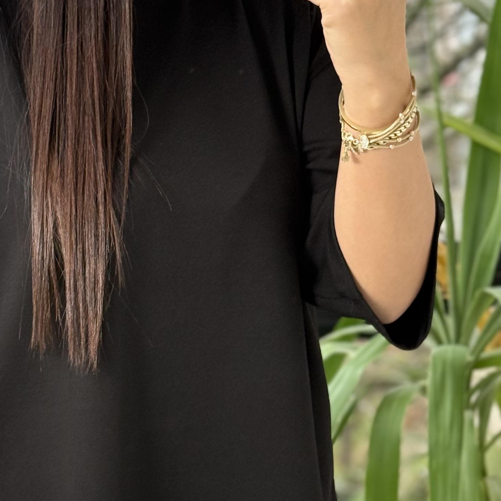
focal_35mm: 121
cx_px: 189
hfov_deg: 14.4
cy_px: 258
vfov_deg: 14.4
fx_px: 1981
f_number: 1.78
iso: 80
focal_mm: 6.76
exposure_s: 1/121
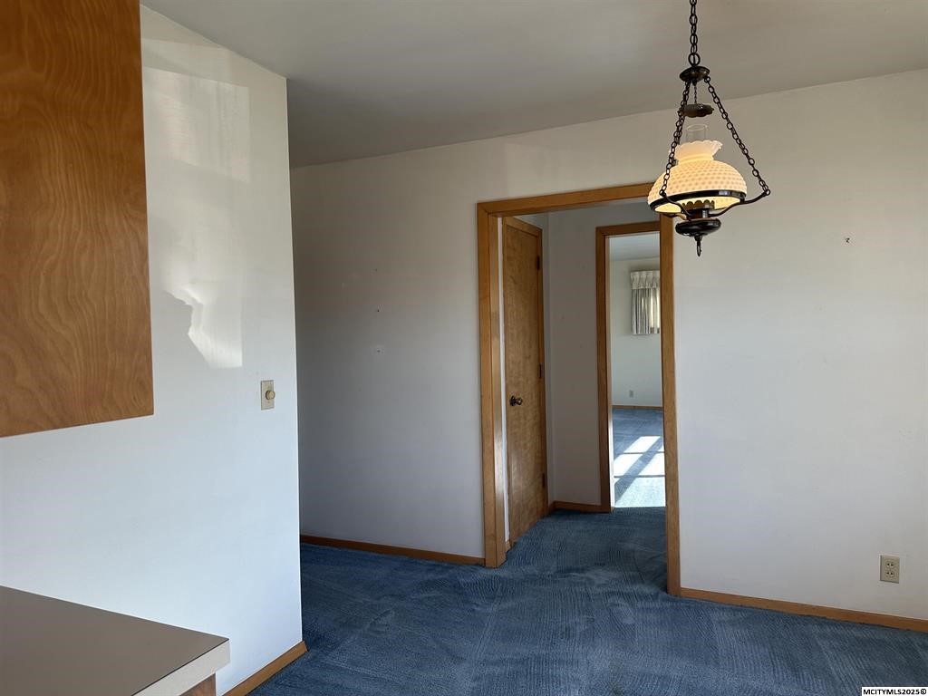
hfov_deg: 71.6
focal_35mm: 24
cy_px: 348
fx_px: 643
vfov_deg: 56.8
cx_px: 464
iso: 64
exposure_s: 1/174
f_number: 1.78
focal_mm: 6.86
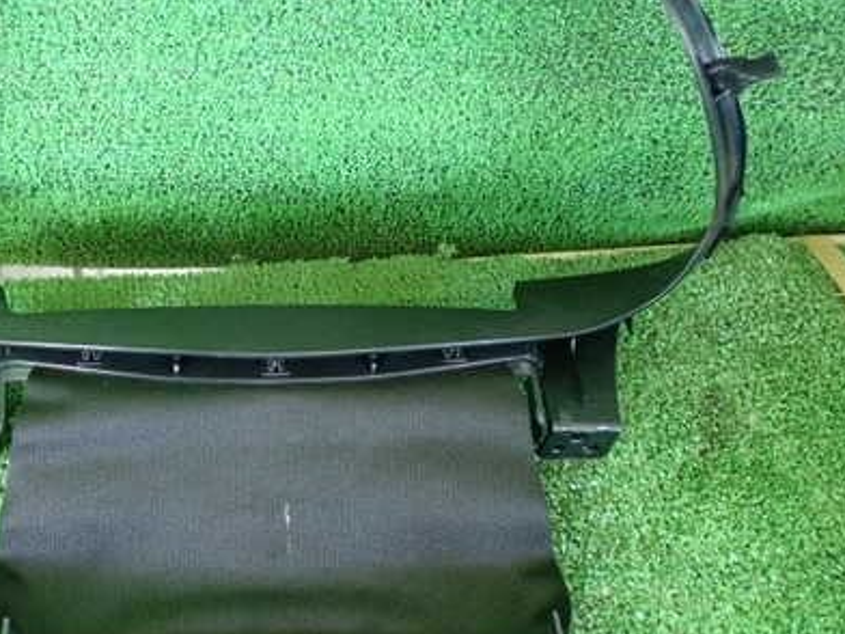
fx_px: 1196
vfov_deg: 29.6
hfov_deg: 38.3
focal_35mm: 49
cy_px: 242
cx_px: 261
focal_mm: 5.79
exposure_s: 1/125
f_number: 2.4
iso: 1000
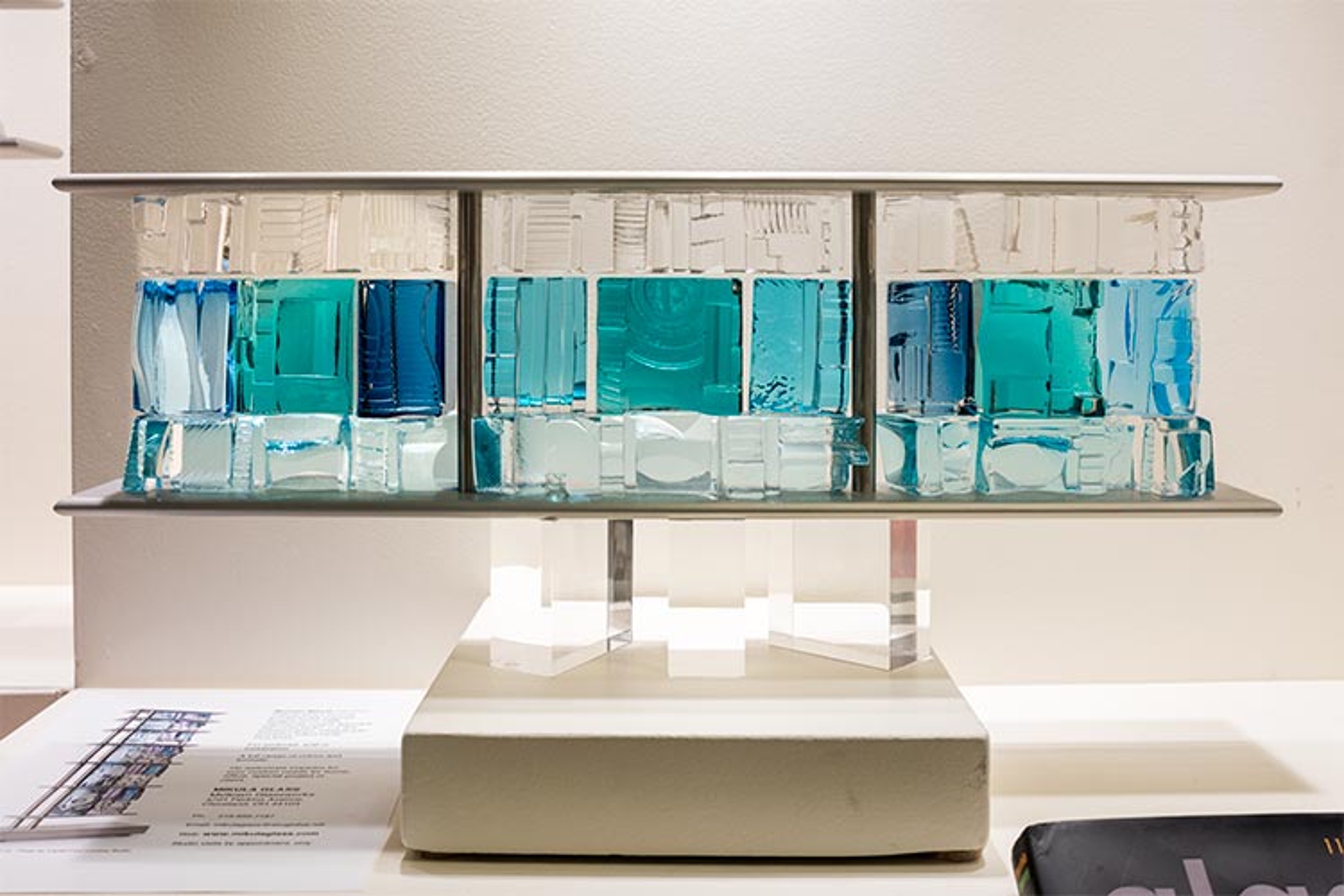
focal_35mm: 32
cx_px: 672
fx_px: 1195
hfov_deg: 58.7
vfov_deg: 41.1
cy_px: 448
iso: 800
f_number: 6.3
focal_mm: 32
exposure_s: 1/125
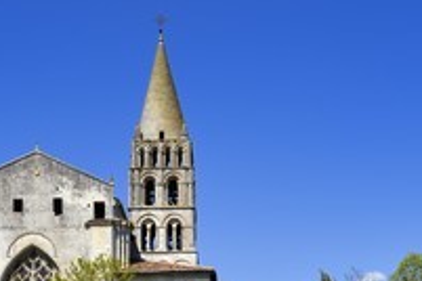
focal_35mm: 92
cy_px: 271
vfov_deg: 14.7
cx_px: 160
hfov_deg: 22.1
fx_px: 1078
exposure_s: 1/320
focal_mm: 44
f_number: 11
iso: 200
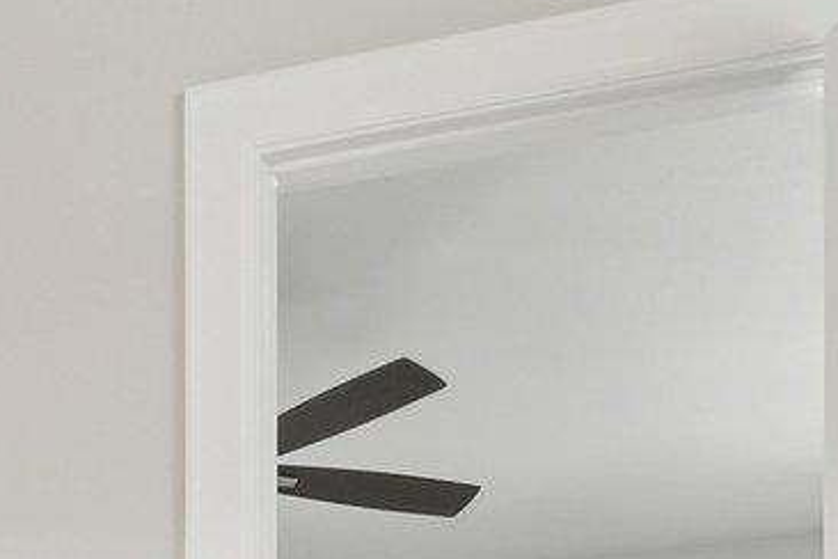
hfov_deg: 22.7
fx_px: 1955
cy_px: 1124
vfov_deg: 13.8
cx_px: -92
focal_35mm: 84
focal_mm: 10
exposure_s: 1/40
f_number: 8
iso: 400
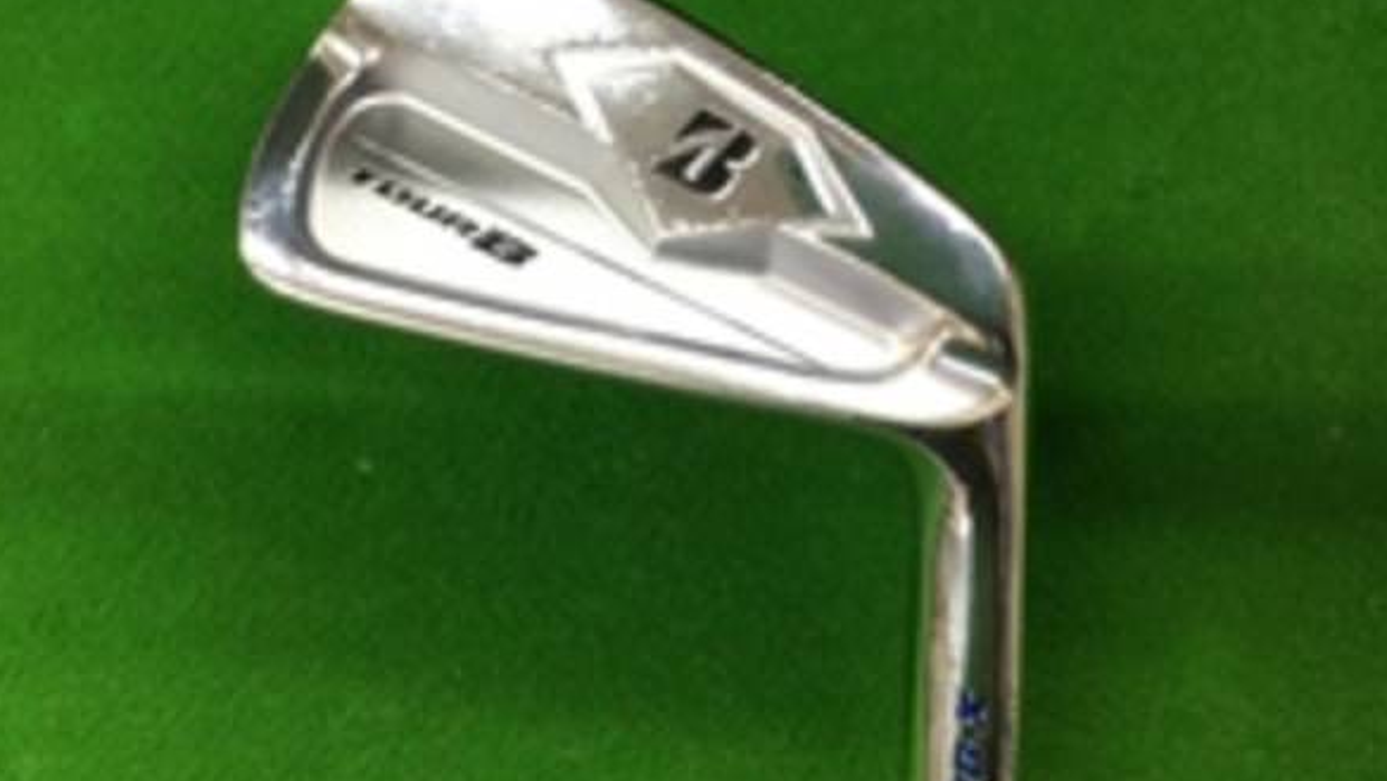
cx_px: 632
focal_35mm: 37
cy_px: 427
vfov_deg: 32.0
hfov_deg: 53.9
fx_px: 1361
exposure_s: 1/30
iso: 64
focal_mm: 3.3
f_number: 2.4
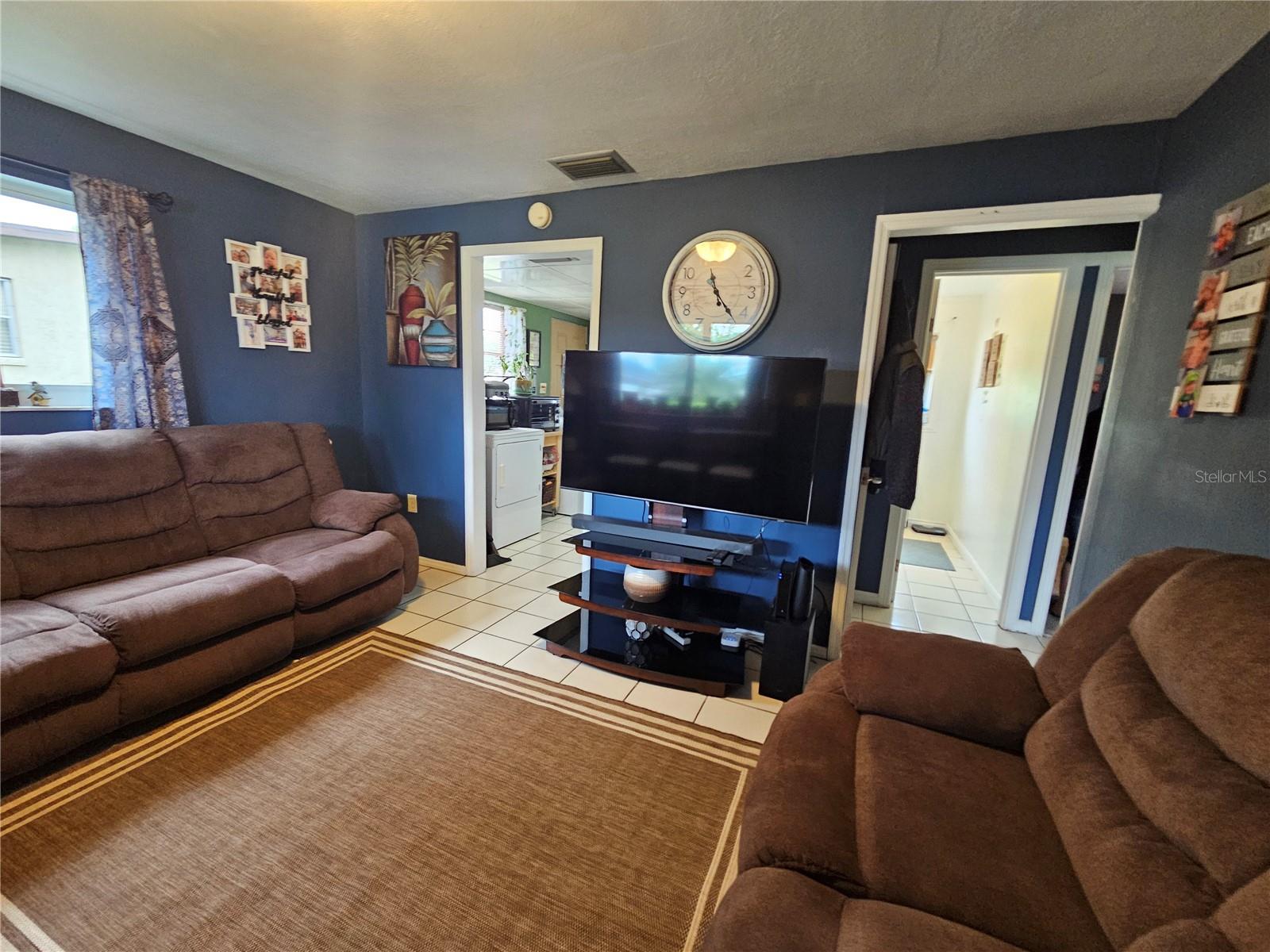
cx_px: 635
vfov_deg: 89.9
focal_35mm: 13
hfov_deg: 106.2
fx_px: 477
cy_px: 476
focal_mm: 2.2
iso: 400
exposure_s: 1/30
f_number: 2.2
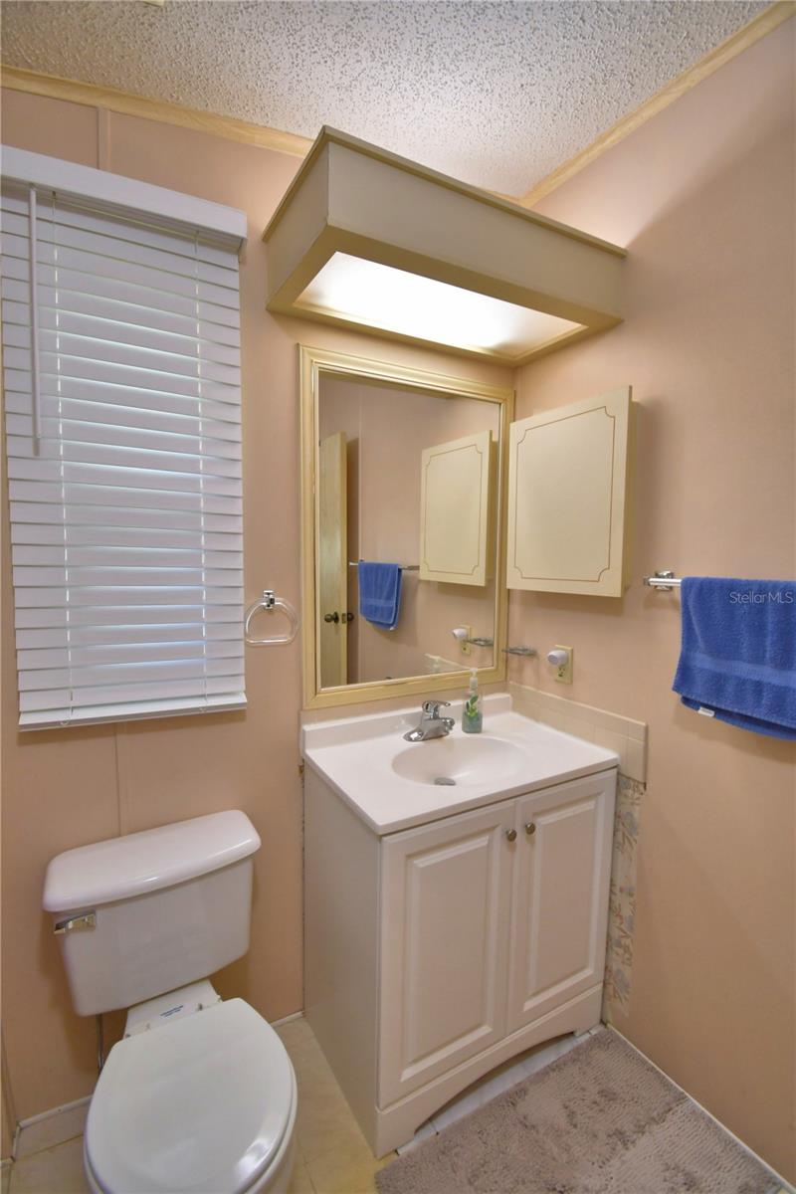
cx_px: 398
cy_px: 597
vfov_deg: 100.4
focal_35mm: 15
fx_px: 497
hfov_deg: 77.3
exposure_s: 1/40
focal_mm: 10
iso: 400
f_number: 4.5
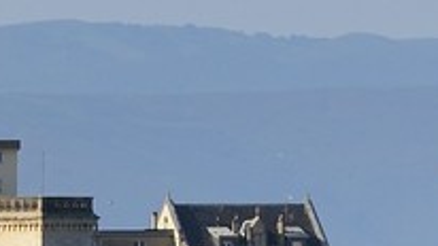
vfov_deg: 0.9
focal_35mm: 1383
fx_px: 16066
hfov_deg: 1.6
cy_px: 872
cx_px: -1029
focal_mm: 170
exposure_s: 1/250
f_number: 13
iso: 200
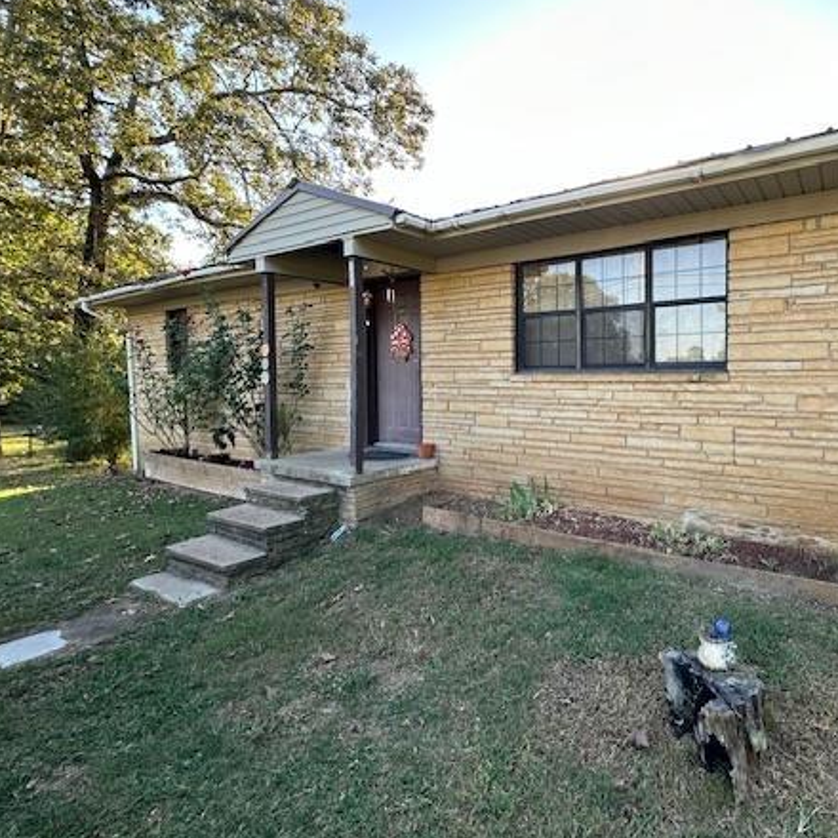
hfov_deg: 77.6
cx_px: 571
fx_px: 493
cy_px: 396
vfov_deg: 80.7
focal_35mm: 18
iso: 40
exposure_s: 1/149
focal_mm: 2.22
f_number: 2.2
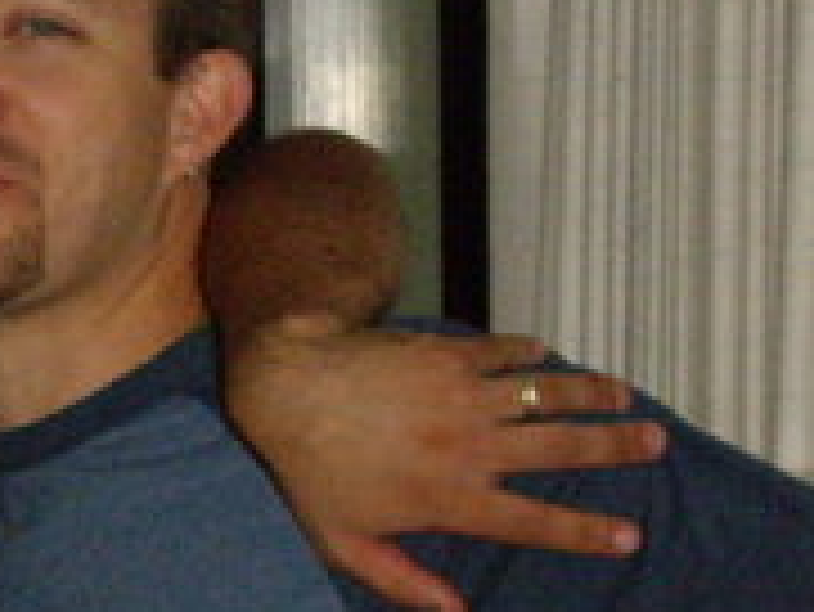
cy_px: 297
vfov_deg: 5.3
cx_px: -463
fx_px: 6565
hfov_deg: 7.0
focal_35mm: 279
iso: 400
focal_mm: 12.8
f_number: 4.1
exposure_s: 1/80
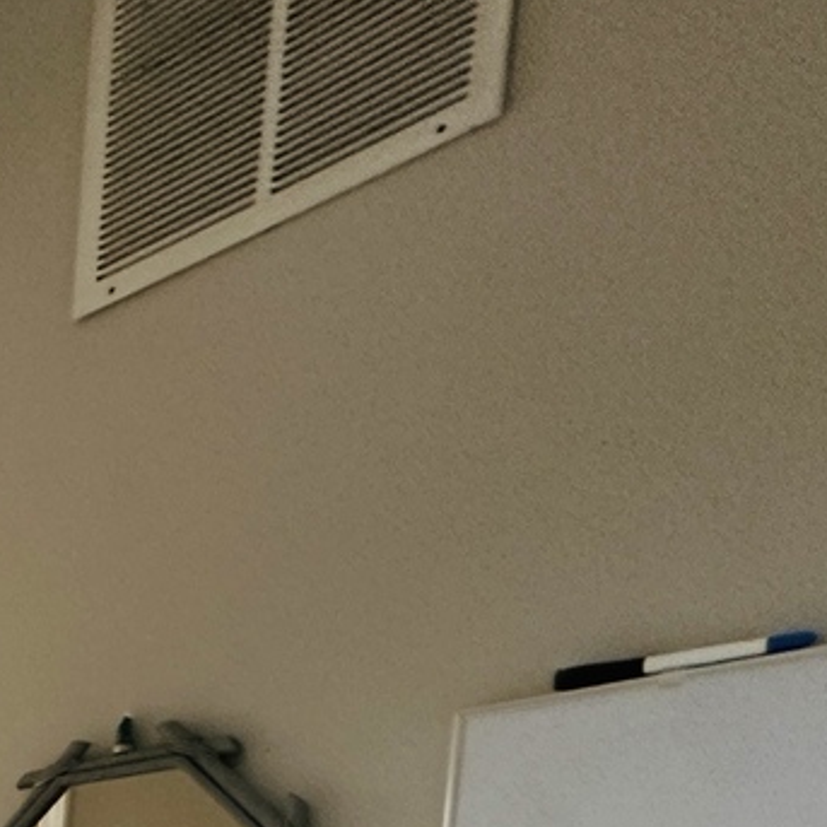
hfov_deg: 22.2
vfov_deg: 24.5
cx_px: -605
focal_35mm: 52
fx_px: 1406
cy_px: 1275
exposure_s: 1/60
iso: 250
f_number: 2.2
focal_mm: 2.22
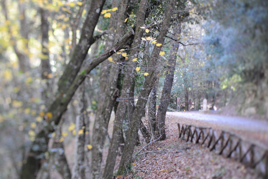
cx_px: 160
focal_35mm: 124
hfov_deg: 16.5
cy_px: 78
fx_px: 923
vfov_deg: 11.1
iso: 400
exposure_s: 1/80
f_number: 2.8
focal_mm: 85
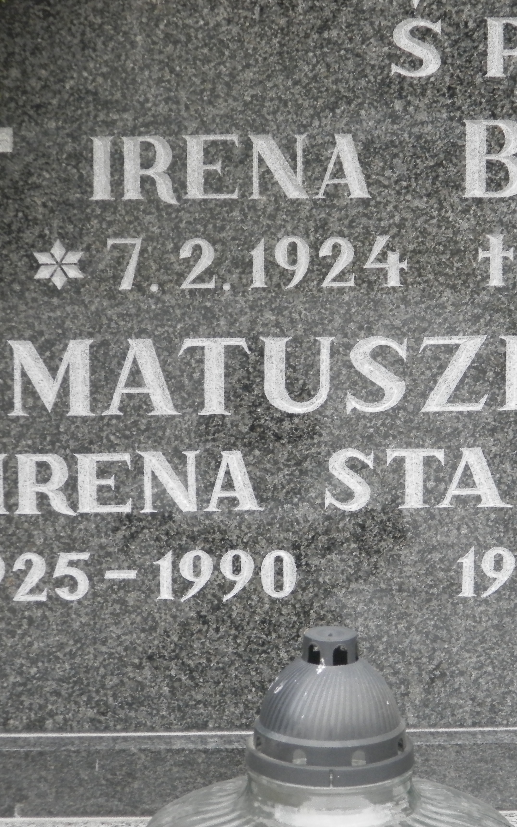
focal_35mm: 187
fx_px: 4216
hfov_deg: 7.0
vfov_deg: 11.2
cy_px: 413
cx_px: 434
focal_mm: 23.6
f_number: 4.7
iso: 200
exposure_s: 1/100
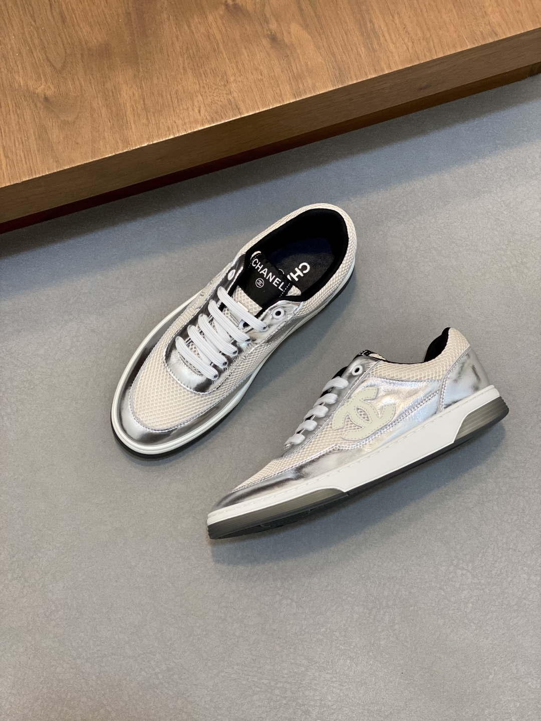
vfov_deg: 36.8
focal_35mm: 52
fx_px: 1084
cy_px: 360
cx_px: 270
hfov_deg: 28.0
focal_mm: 6
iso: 80
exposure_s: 1/100
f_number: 2
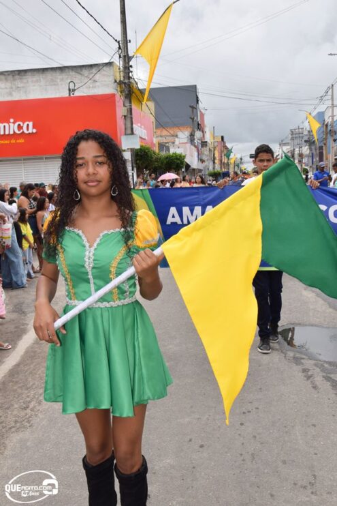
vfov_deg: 51.3
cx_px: 168
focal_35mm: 38
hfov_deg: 35.5
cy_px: 253
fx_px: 526
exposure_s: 1/200
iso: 100
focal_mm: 25
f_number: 10
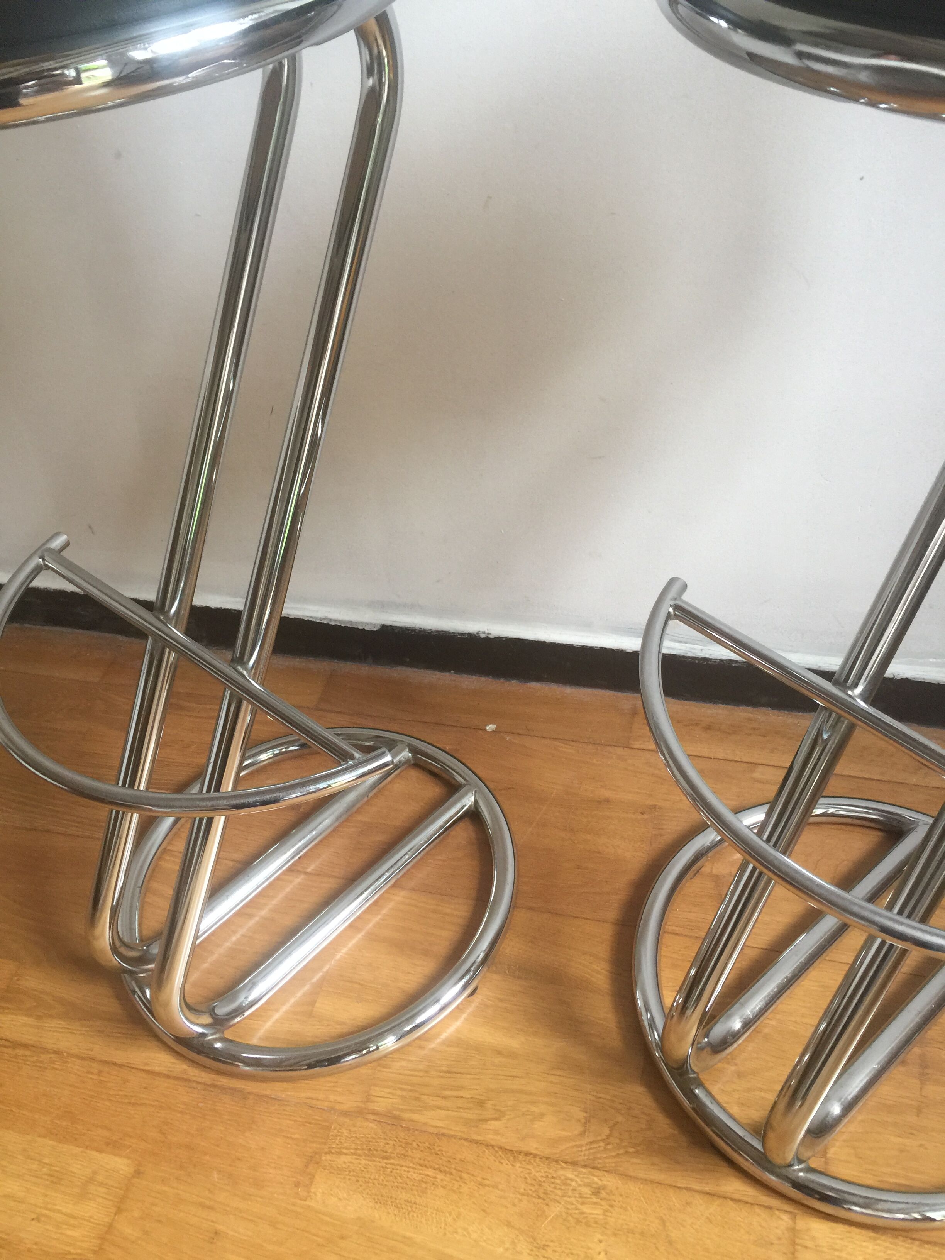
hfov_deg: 48.2
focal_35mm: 29
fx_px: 1056
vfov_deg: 61.7
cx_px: 472
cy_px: 630
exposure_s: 1/33
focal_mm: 4.15
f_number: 2.2
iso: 64
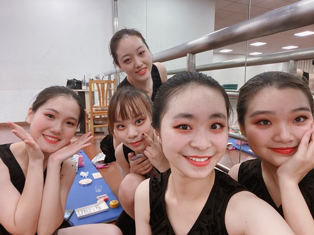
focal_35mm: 23
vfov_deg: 58.9
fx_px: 209
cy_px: 118
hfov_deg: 73.9
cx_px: 157
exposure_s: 1/50
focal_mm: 2.71
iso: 200
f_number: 2.2
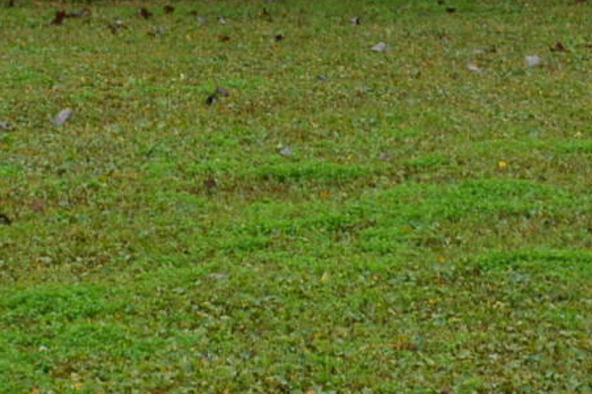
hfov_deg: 10.3
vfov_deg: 6.7
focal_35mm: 200
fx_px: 3289
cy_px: -351
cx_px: 213
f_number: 10
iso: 220
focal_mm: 20
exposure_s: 1/60
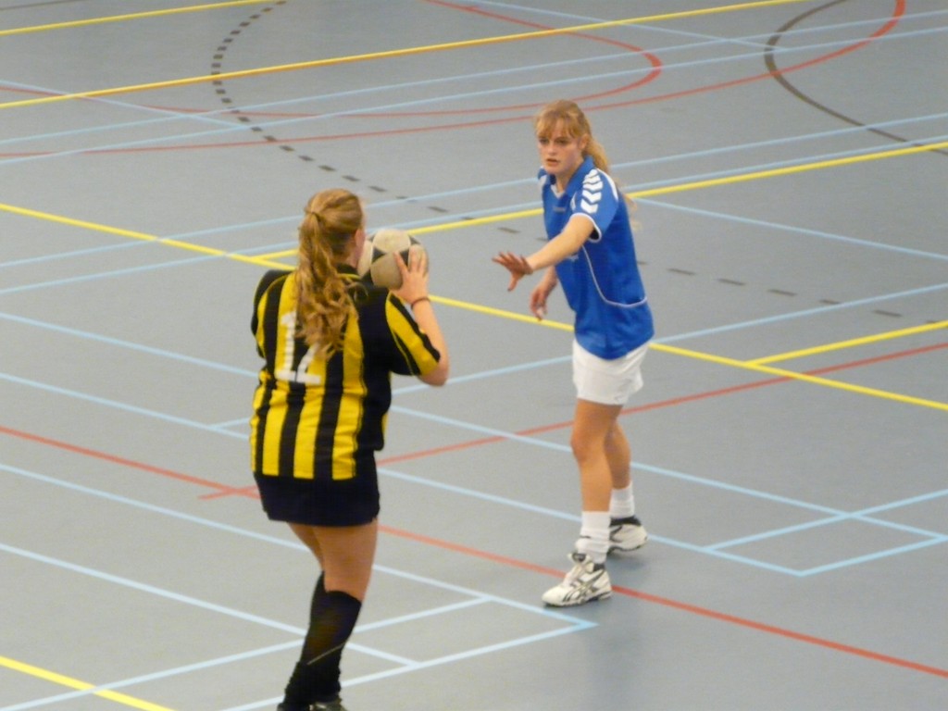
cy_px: 356
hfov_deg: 10.0
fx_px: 5422
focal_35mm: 198
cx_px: 474
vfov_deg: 7.5
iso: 800
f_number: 3.6
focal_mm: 32.5
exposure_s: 1/50
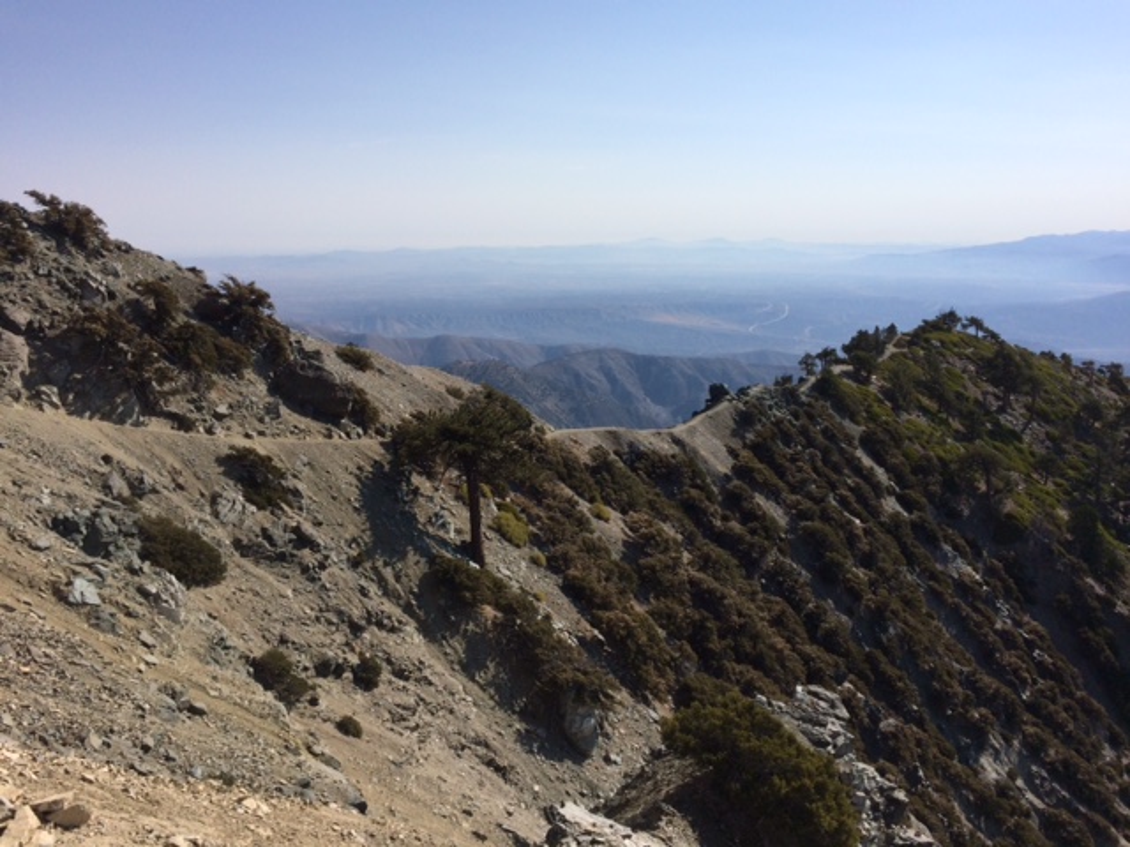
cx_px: 565
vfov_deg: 48.2
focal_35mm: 29
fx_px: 947
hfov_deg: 61.7
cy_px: 424
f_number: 2.2
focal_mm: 4.15
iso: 32
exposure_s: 1/3731
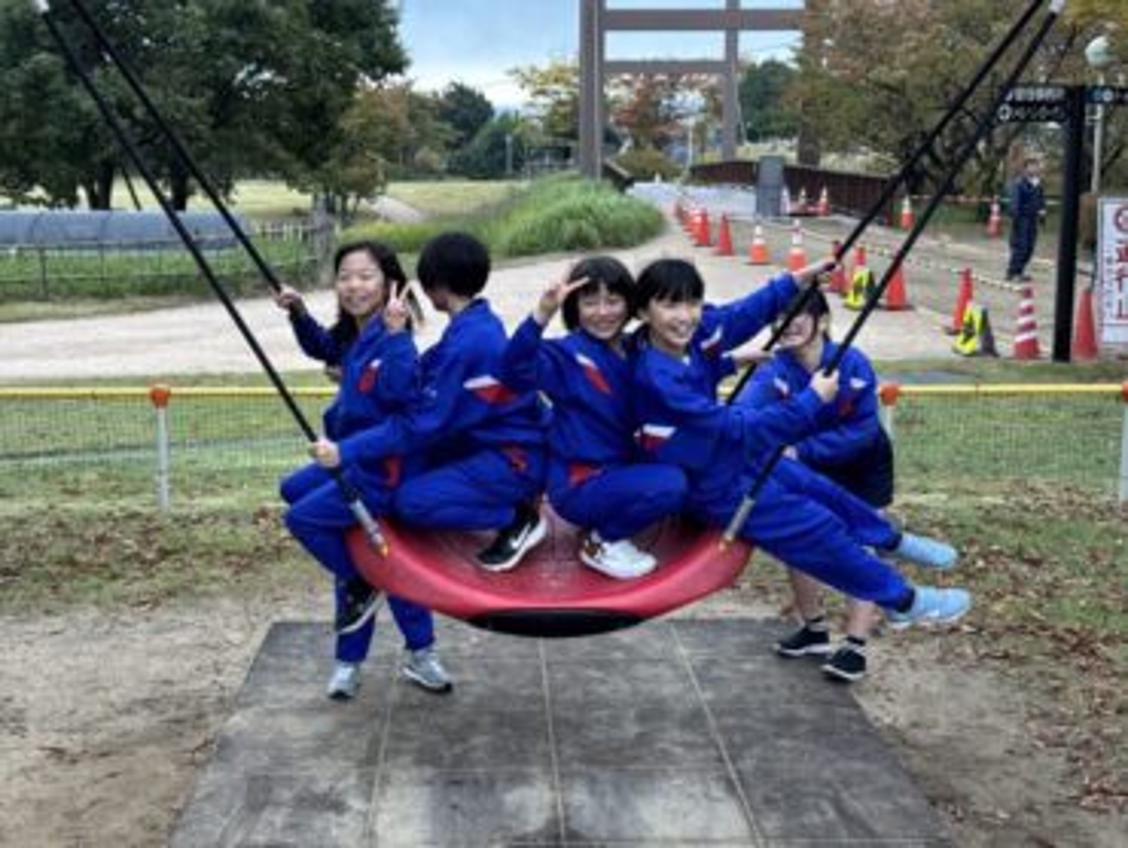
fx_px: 1565
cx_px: 564
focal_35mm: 48
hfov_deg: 39.6
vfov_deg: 30.3
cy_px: 424
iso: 64
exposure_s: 1/285
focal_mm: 6.76
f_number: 1.78
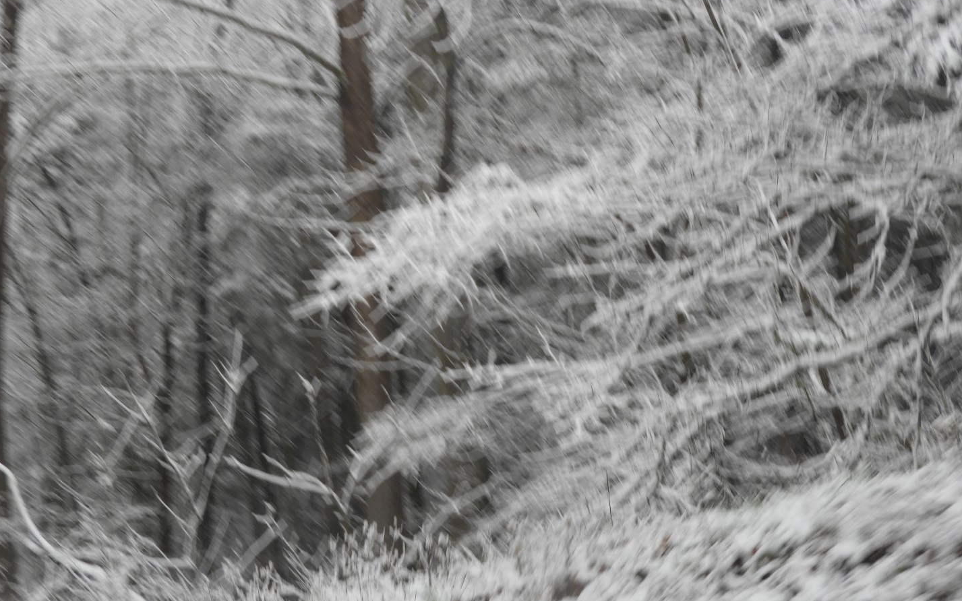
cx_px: 483
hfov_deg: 17.0
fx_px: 3225
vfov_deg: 10.7
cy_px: 257
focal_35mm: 123
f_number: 5
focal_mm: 20.6
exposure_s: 1/80
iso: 100
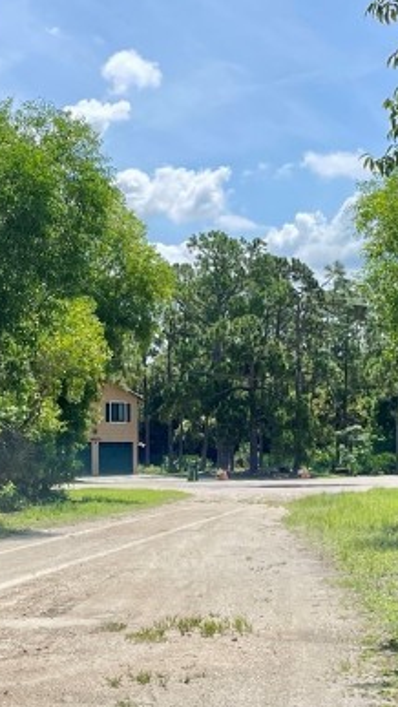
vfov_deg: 28.2
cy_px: 420
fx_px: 1406
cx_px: 206
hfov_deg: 16.1
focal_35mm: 75
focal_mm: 4.2
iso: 32
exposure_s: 1/4464
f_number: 1.6
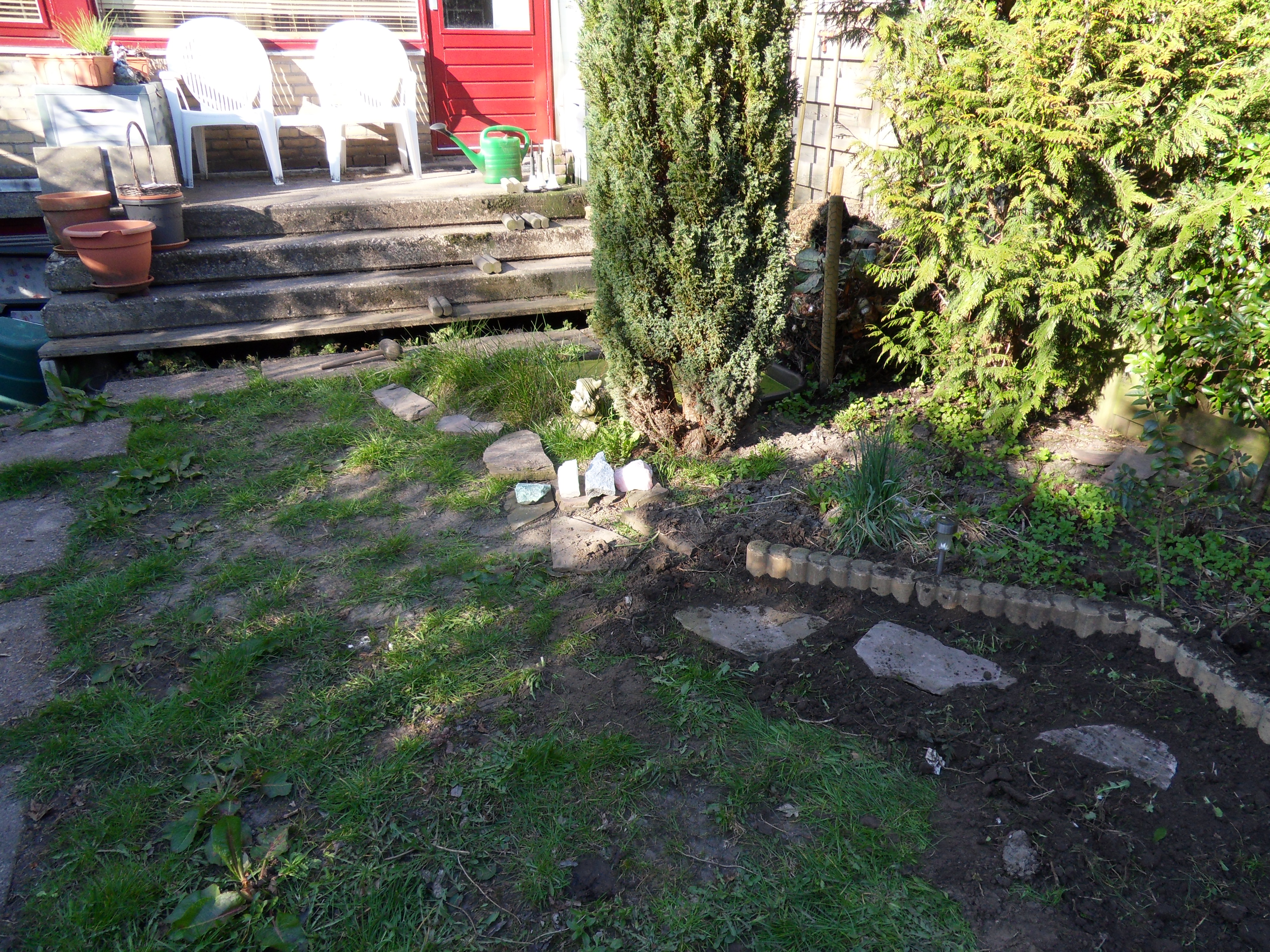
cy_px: 476
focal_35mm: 24
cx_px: 635
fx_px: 881
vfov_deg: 56.8
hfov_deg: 71.6
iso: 80
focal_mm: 4.2
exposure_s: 1/125
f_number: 3.3
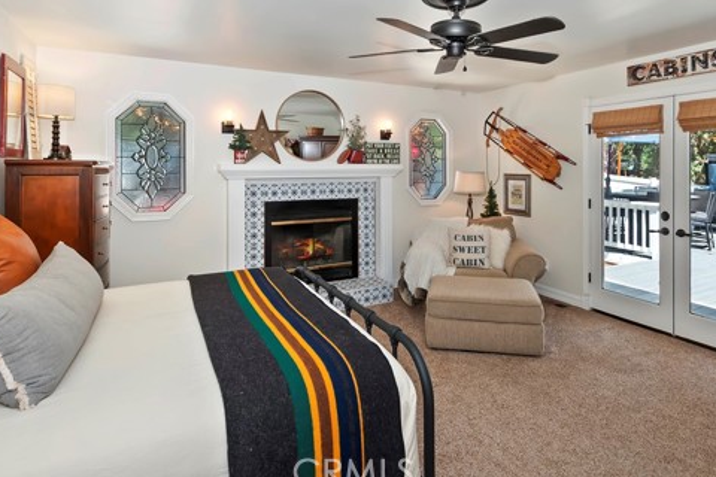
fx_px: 398
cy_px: 175
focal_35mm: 20
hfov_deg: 83.8
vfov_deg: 61.0
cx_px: 385
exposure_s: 1/30
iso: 360
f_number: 8
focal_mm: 10
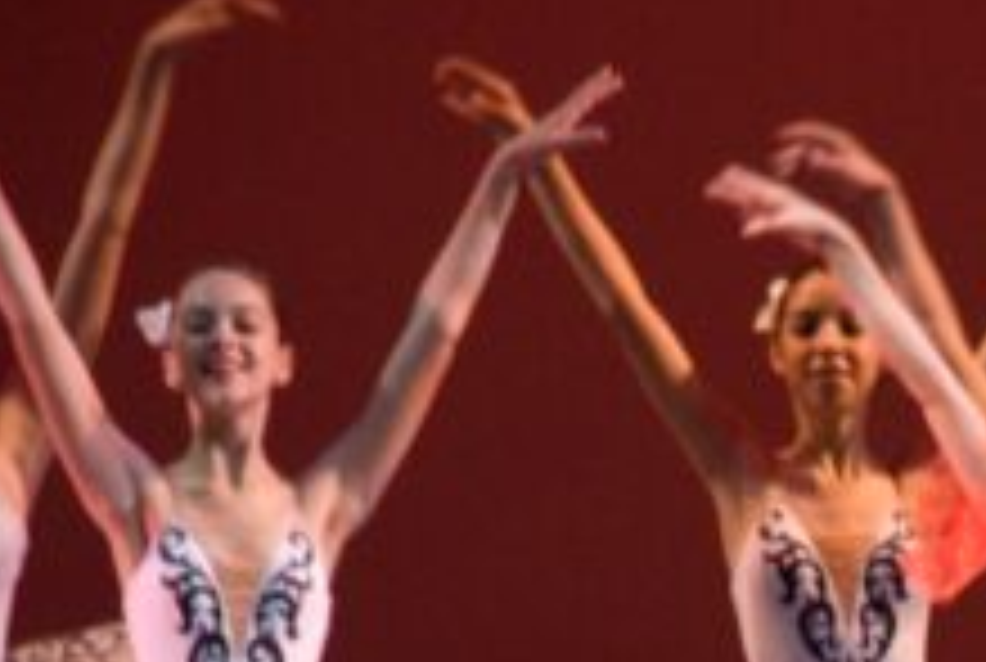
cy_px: 1004
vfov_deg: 1.9
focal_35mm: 710
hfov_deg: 2.9
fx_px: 19479
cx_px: 1180
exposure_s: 1/30
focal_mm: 135
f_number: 5.6
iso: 450
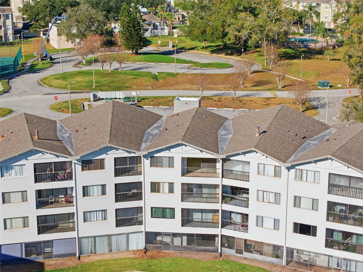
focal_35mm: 70
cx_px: 182
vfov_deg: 21.0
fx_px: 734
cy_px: 136
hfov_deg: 27.8
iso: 110
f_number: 2.8
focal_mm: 19.4
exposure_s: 1/60
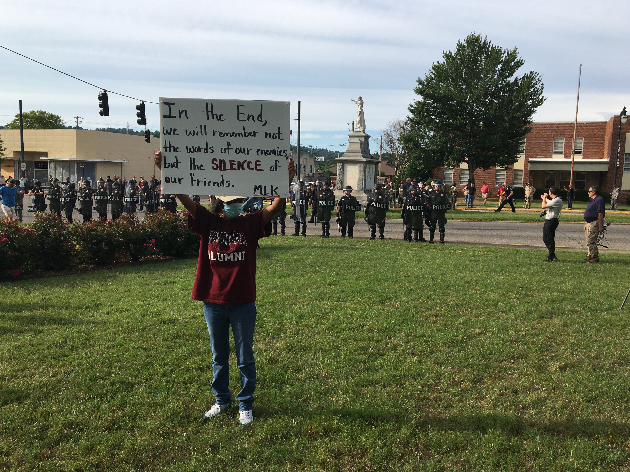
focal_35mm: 30
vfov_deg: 46.8
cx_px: 314
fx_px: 546
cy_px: 232
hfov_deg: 60.0
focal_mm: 4.15
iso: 25
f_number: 2.2
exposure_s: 1/1374
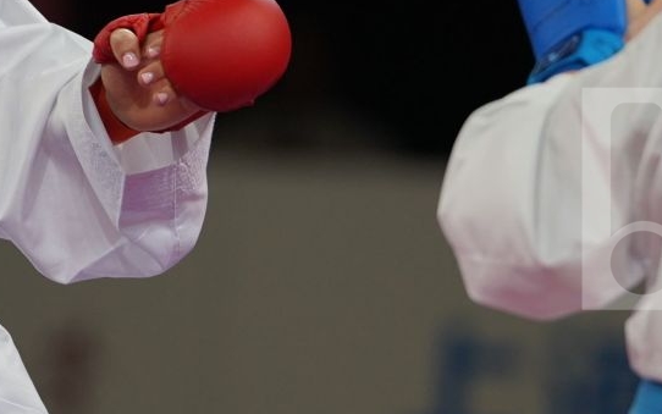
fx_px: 12217
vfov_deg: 1.9
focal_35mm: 677
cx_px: 282
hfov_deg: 3.1
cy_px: 199
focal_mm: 200
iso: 1000
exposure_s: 1/1000
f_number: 2.8
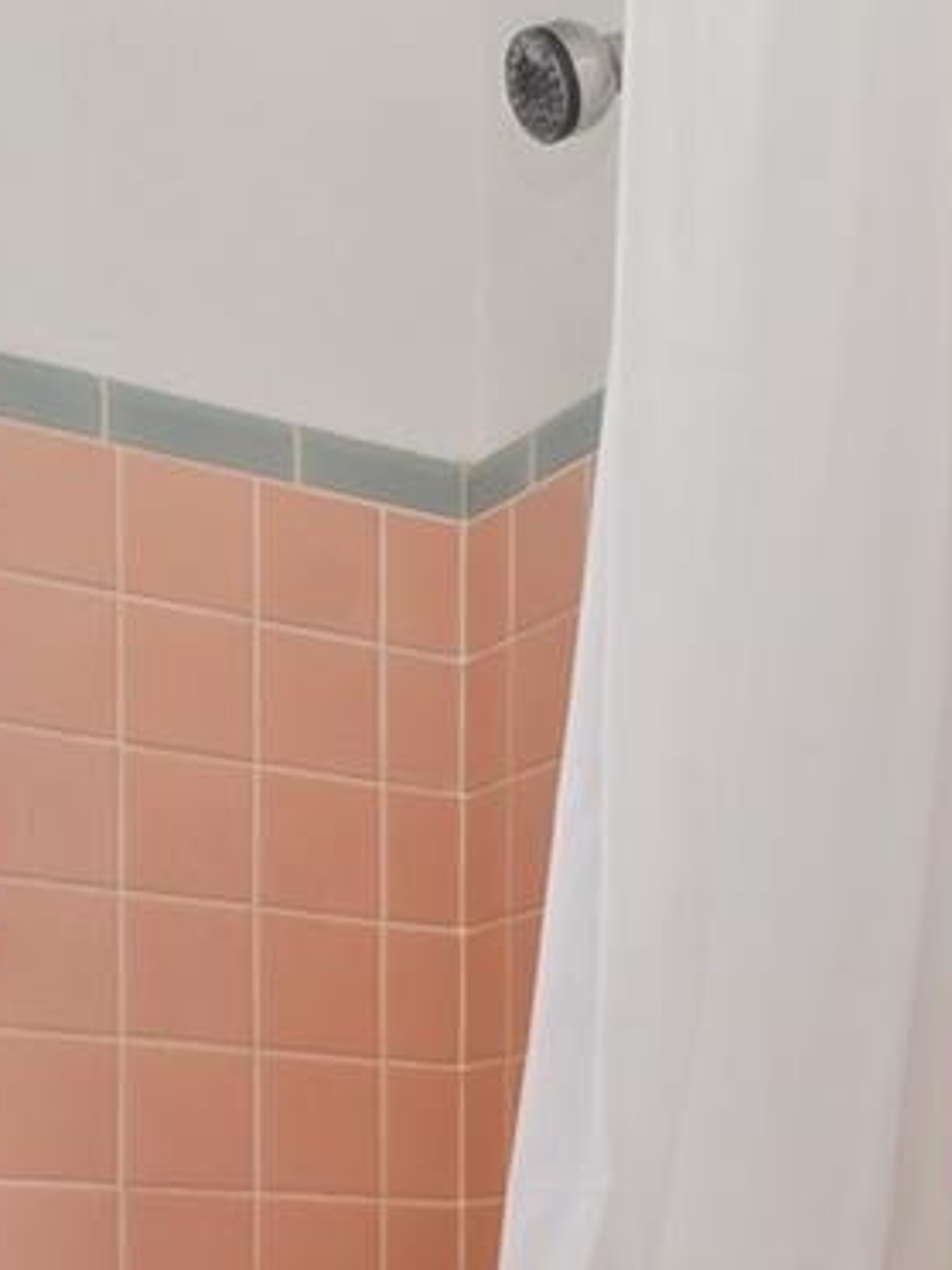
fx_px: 2273
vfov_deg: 28.9
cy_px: 1318
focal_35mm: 62
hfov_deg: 23.6
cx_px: 553
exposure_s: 1/30
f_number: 8
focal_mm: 10
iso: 200
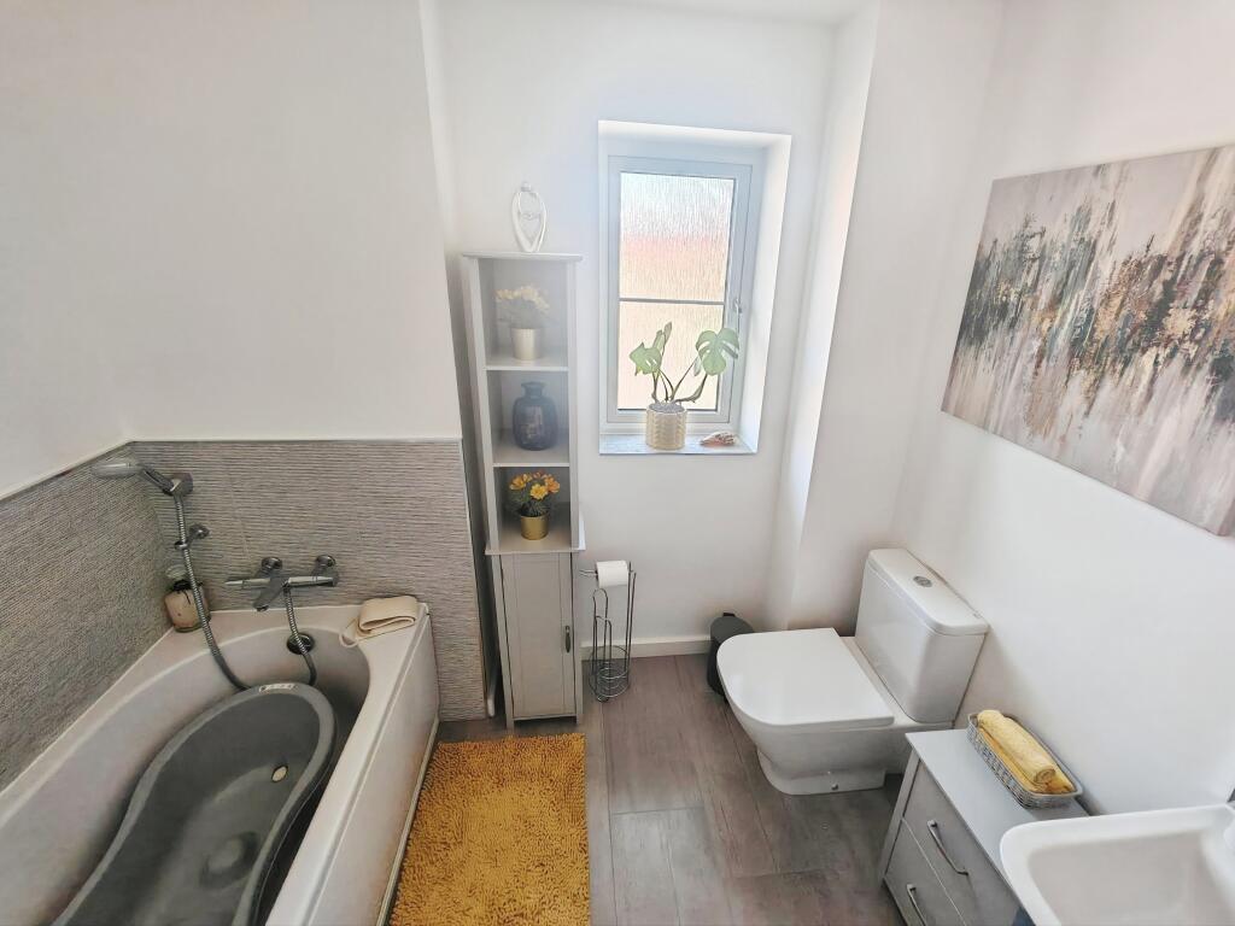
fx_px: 464
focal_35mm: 13
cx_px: 618
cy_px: 463
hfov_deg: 106.2
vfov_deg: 89.9
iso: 160
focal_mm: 1.82
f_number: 2
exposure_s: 1/50
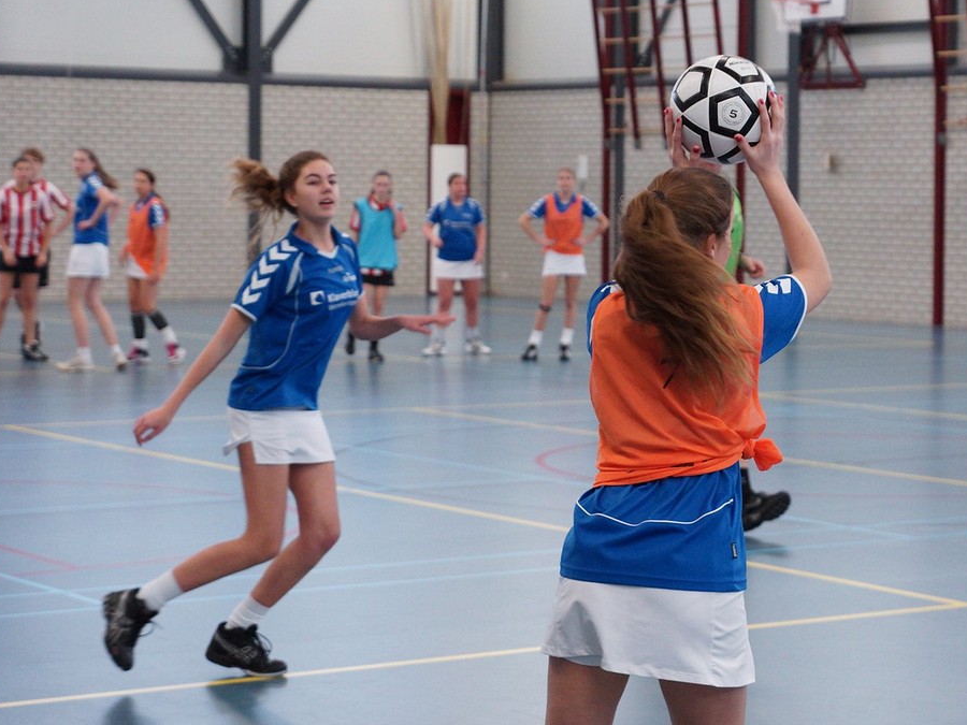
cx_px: 518
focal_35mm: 82
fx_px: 2291
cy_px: 361
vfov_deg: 18.0
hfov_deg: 23.8
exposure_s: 1/250
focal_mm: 50
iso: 1250
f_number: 3.2
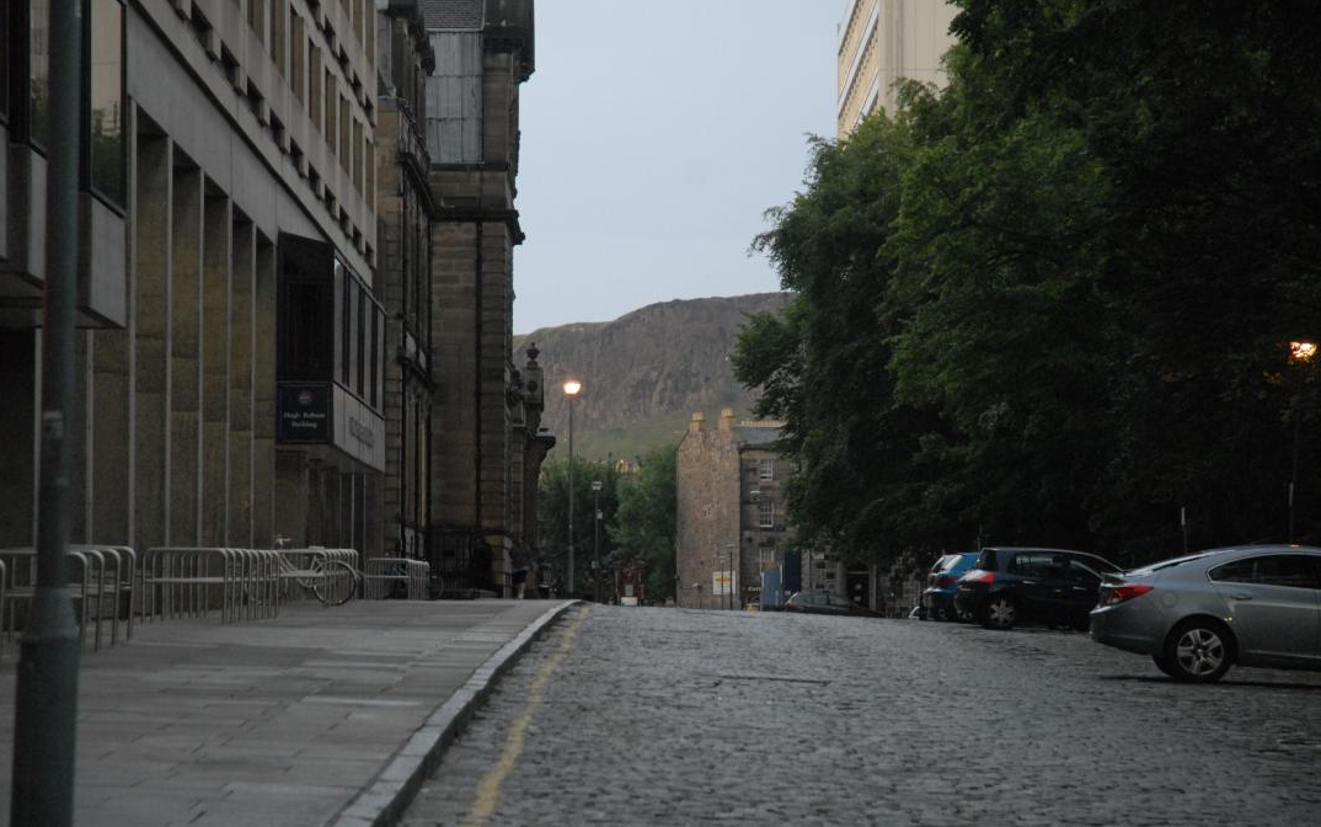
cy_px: 404
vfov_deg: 12.1
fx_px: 3889
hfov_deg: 19.3
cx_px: 659
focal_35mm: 108
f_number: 4.5
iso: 1100
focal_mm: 70
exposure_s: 1/60
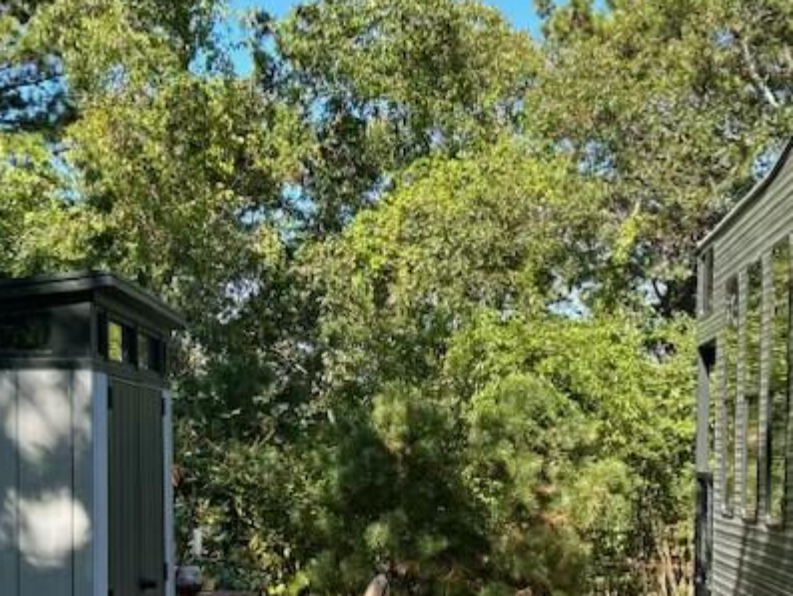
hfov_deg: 28.9
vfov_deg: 21.6
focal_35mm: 67
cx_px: 356
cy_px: 486
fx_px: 1535
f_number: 1.5
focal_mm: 5.7
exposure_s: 1/718
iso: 50
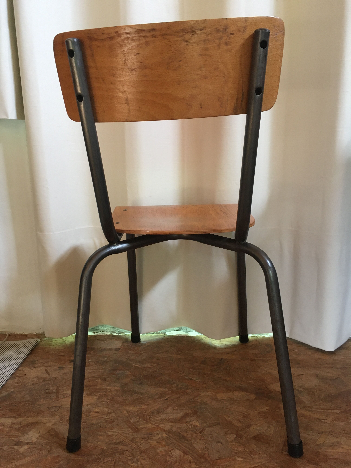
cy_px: 234
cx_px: 176
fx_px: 392
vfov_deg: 61.7
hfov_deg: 48.2
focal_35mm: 29
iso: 125
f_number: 2.2
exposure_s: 1/33
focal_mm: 4.15
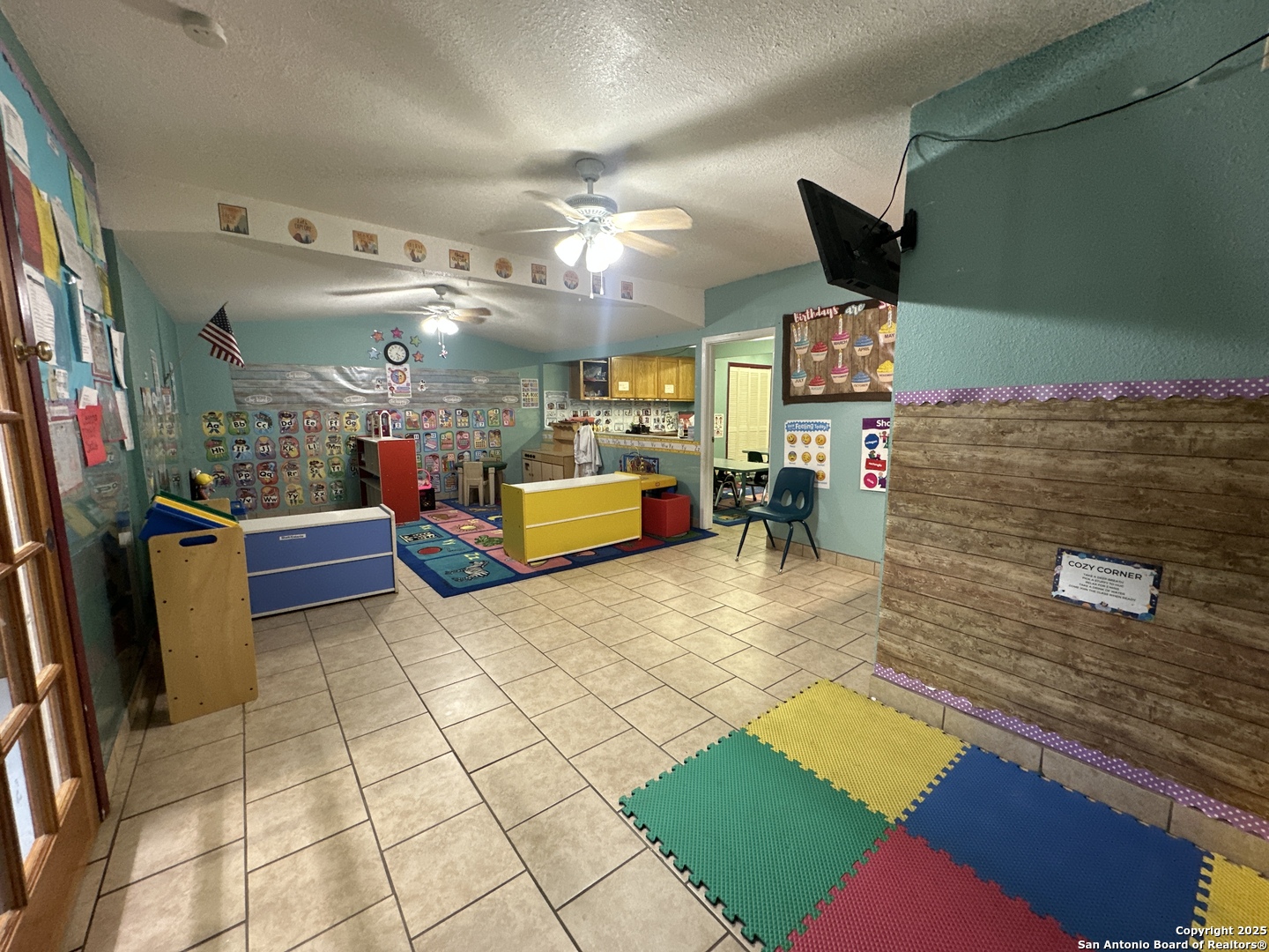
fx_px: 513
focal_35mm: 14
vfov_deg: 85.7
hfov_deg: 102.1
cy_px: 476
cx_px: 634
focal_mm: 2.22
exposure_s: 1/60
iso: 320
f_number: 2.2
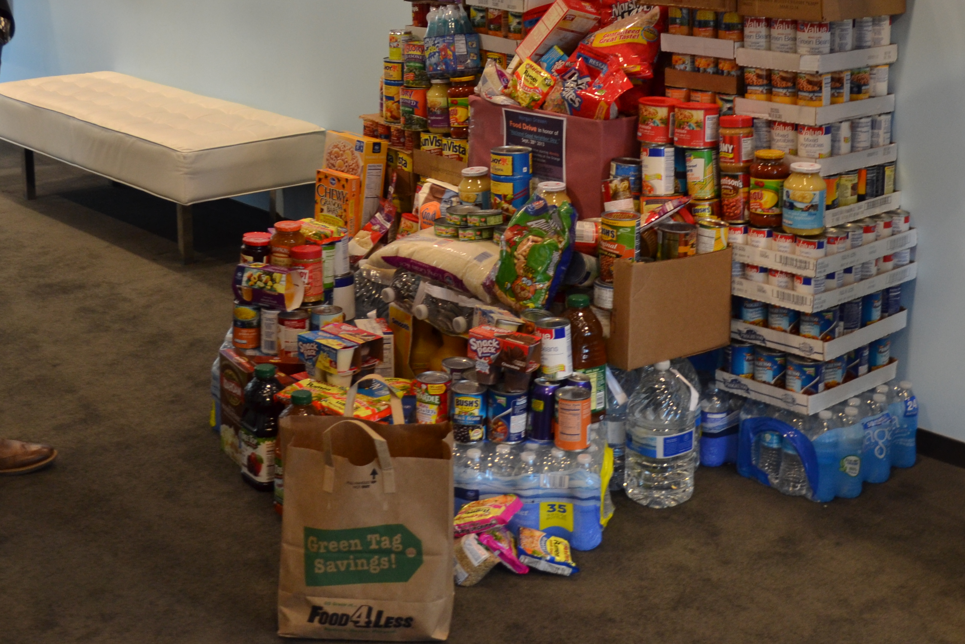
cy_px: 61
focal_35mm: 55
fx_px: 1474
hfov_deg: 36.1
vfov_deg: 23.9
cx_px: 576
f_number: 3.8
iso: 400
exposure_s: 1/15
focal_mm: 20
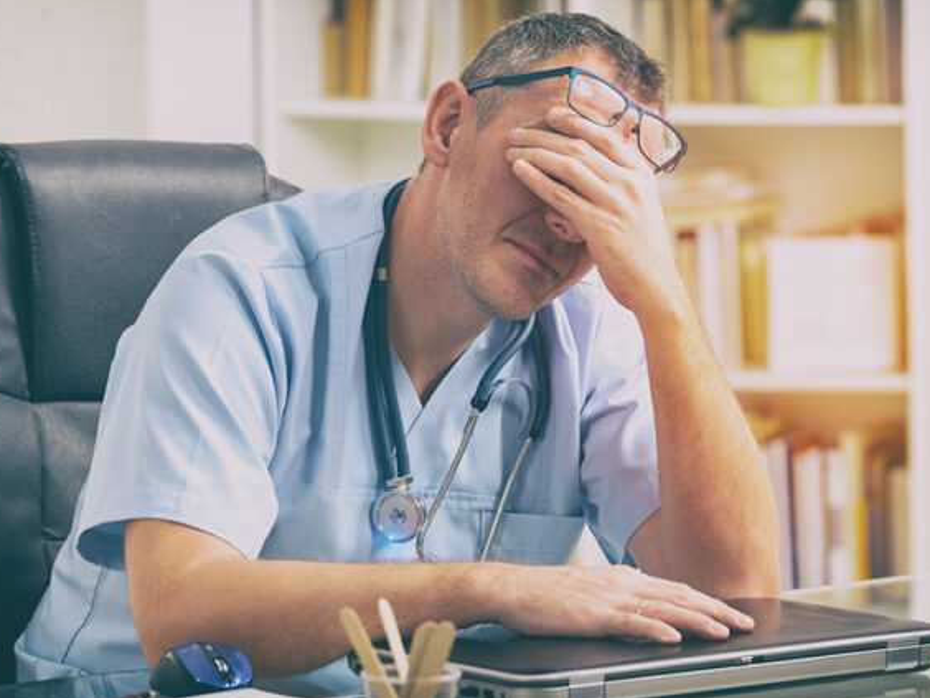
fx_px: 5212
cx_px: 485
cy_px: 353
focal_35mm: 194
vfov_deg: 7.7
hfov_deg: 10.2
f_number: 5.6
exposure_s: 1/160
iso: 160
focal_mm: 175
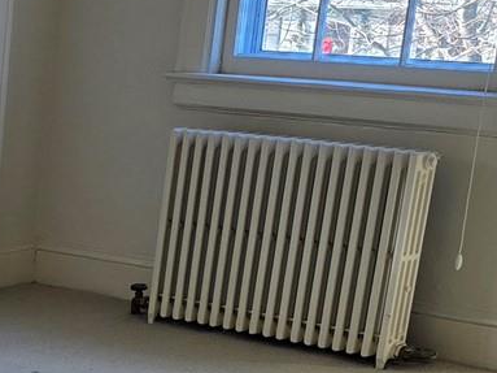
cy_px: 480
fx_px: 1765
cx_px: -540
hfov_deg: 13.4
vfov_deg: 11.7
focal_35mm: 123
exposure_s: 1/120
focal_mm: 6.3
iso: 50
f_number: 1.7
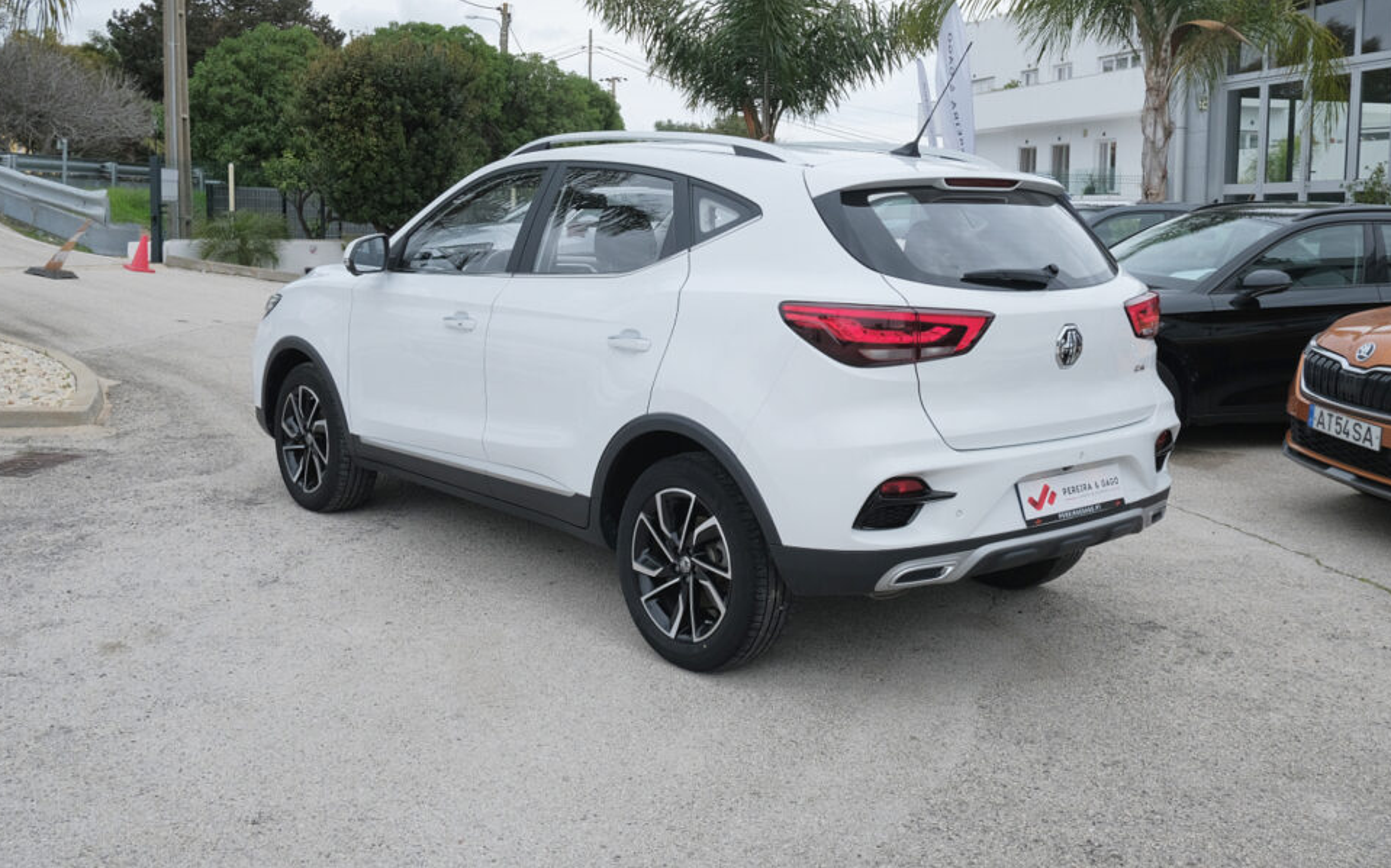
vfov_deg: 34.4
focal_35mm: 37
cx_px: 724
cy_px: 377
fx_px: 1402
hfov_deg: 52.7
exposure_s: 1/250
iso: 500
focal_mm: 22.8
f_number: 9
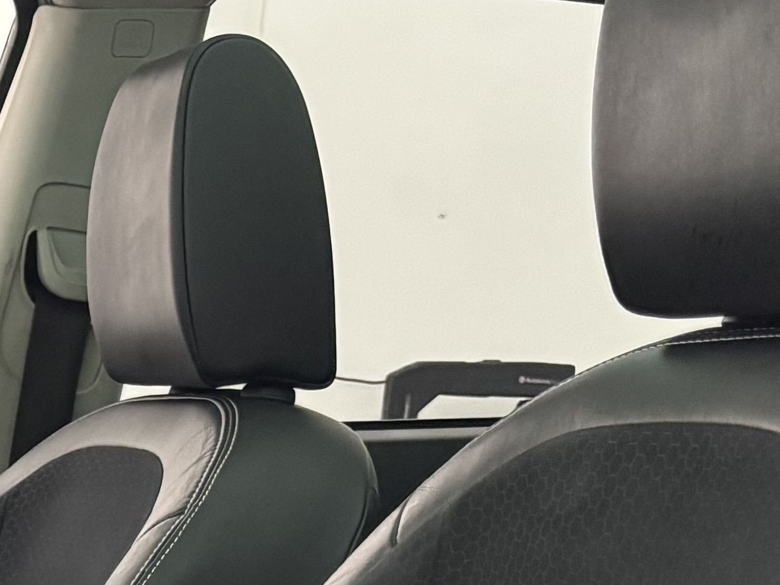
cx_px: -537
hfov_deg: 15.1
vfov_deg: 11.9
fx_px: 2614
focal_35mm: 116
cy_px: 1002
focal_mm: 5.96
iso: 500
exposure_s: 1/47
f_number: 1.6
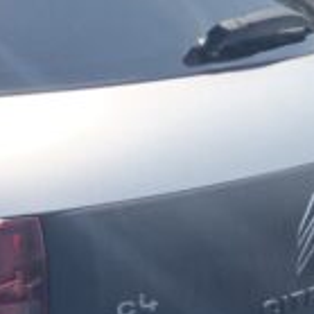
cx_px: -384
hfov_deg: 10.5
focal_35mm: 147
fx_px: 1509
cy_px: 298
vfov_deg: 11.8
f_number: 1.8
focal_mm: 3
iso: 16
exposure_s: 1/1195
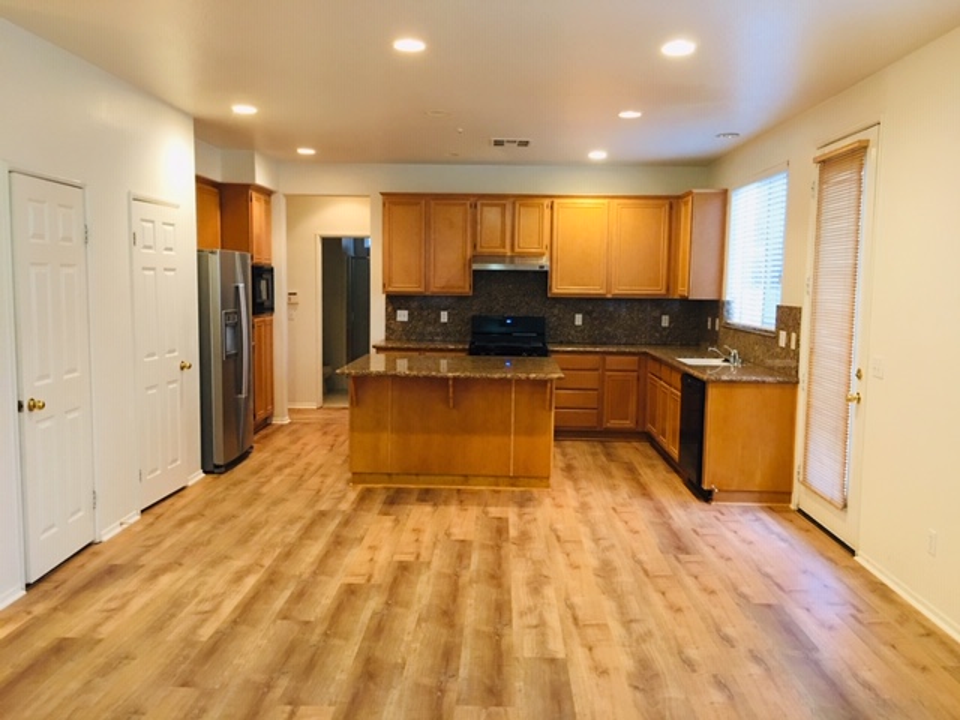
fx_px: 804
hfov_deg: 61.7
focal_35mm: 29
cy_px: 360
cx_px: 480
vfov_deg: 48.2
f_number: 2.2
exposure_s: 1/15
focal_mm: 4.15
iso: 80
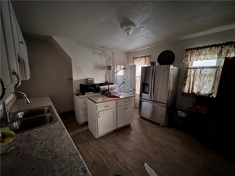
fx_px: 95
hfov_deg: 102.1
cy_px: 88
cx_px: 118
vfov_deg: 85.7
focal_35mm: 14
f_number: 2.2
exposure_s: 1/10
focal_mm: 2.22
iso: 1600
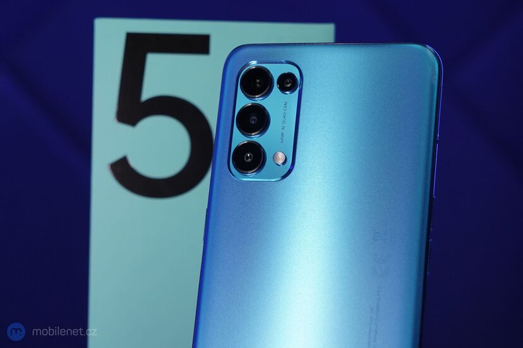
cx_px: 262
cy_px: 174
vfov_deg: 19.5
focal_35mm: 70
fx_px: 1017
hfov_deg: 28.8
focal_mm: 70
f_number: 8
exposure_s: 1/250
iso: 2000
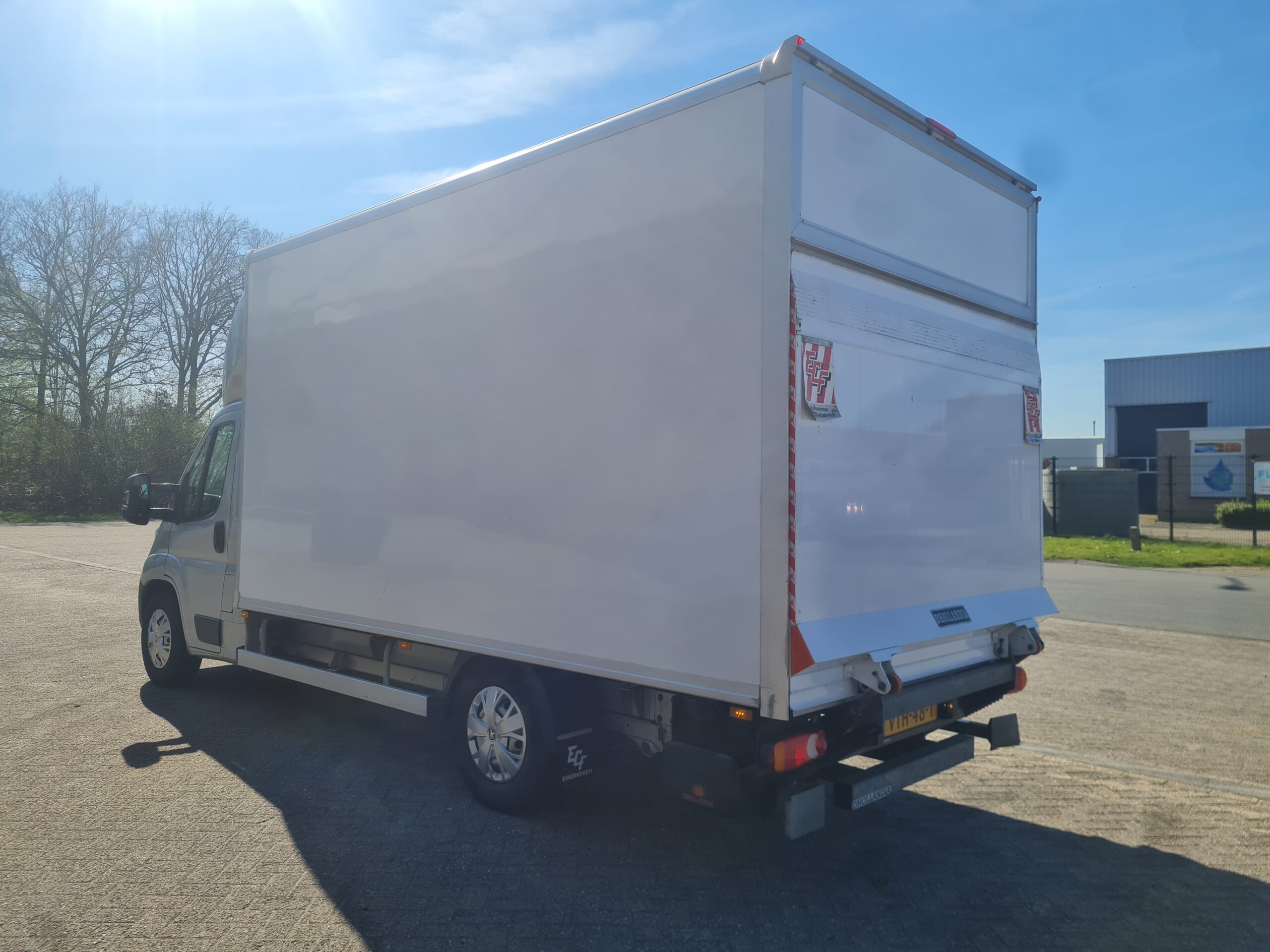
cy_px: 476
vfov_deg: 53.1
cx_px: 635
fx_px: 954
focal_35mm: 26
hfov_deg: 67.3
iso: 50
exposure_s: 1/3248
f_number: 1.8
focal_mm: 5.4
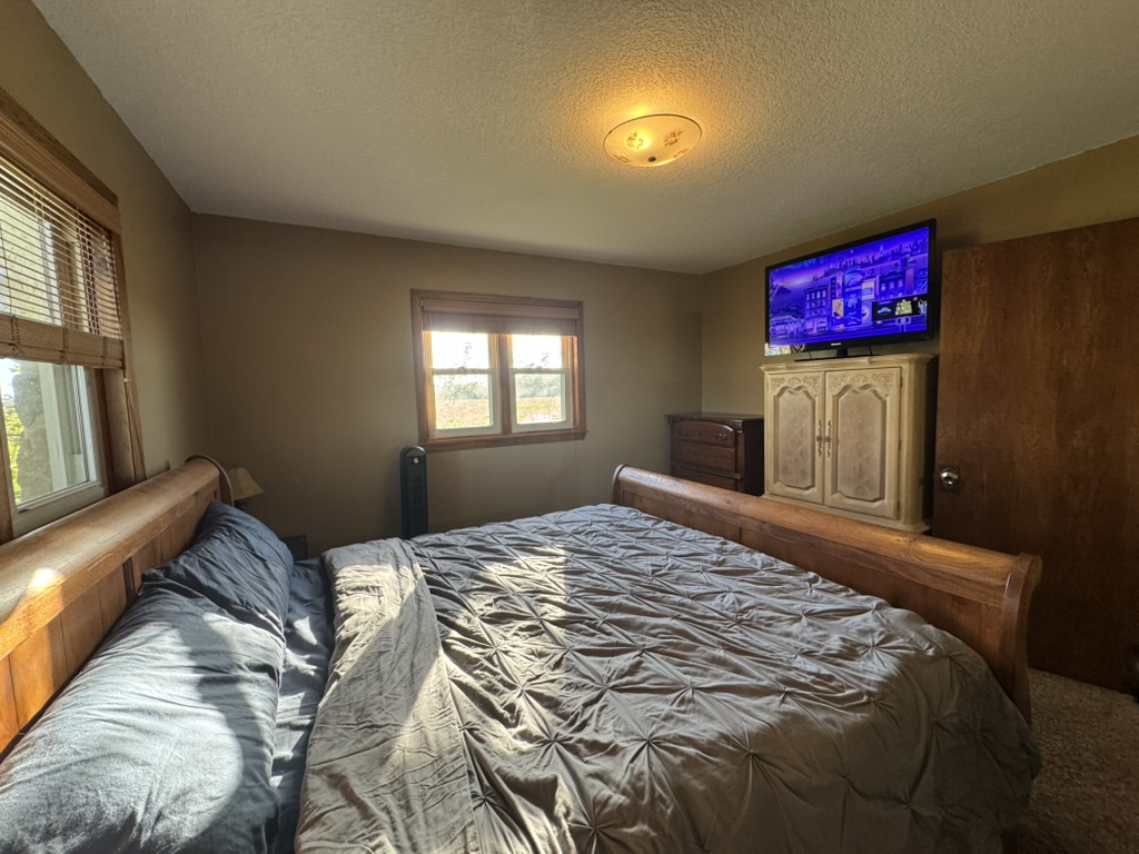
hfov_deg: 102.1
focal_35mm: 14
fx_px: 461
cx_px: 570
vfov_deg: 85.7
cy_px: 427
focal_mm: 2.22
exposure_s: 1/99
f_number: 2.2
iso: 250
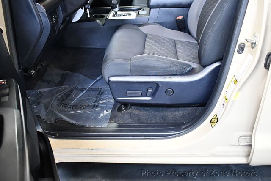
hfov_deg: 53.1
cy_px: 90
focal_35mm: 36
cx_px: 136
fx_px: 271
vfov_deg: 36.9
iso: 3200
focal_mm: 18
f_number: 3.5
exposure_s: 1/80
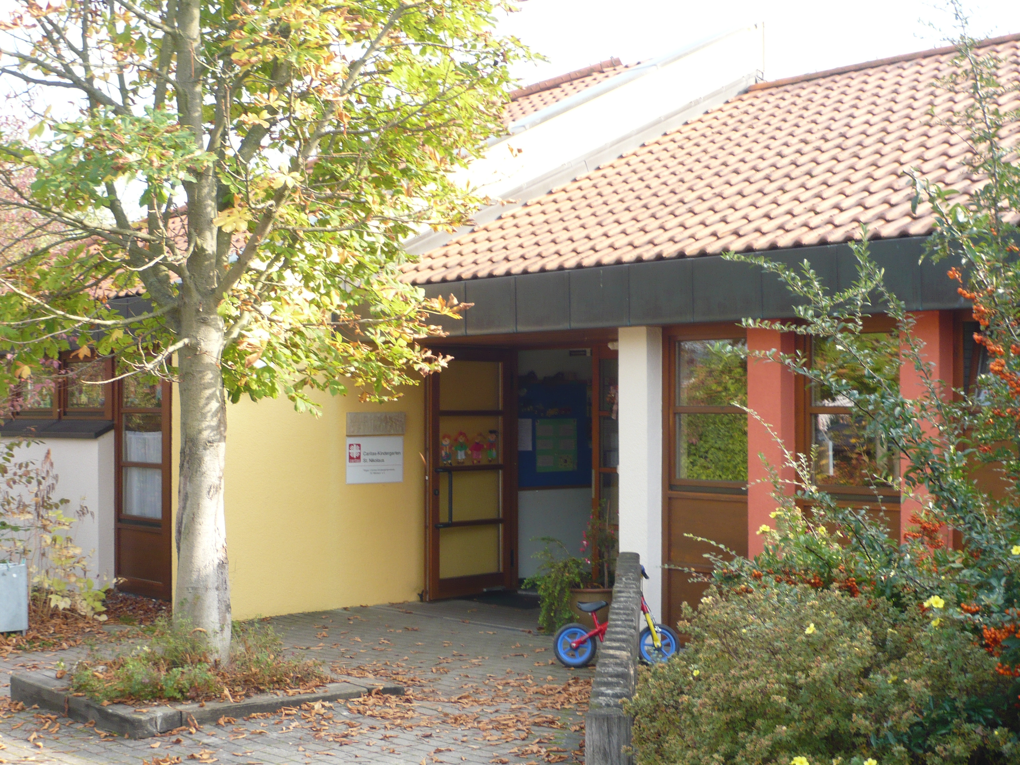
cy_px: 382
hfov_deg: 35.5
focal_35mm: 54
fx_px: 1591
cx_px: 510
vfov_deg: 27.0
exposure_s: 1/100
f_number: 4
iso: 100
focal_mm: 8.9
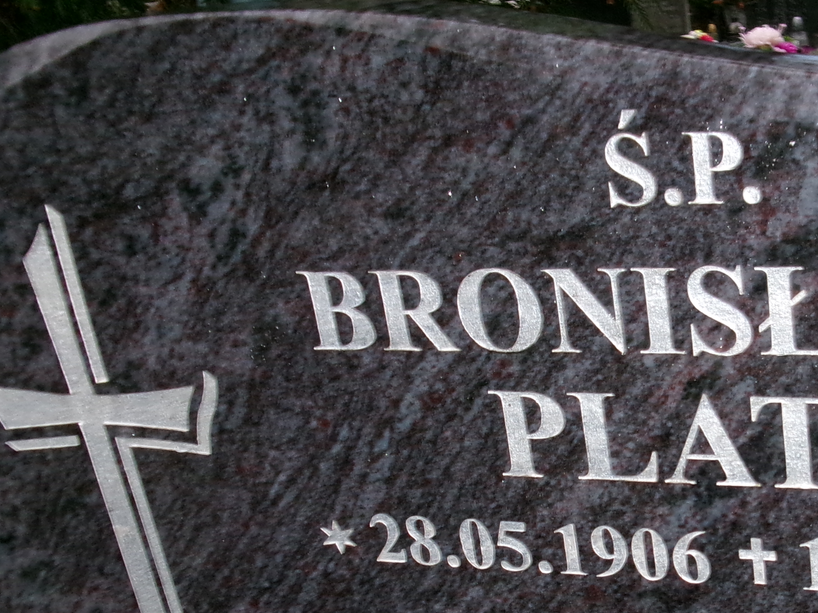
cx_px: 690
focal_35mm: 57
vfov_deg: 25.1
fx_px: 1347
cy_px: 509
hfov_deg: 32.6
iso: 200
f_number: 3.9
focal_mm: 5.1
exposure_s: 1/34
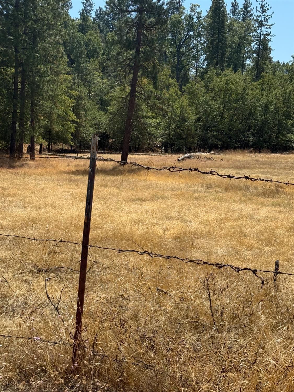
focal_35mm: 48
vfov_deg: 39.7
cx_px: 147
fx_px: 544
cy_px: 196
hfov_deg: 30.3
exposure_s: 1/7143
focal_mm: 6.76
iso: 100
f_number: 1.78
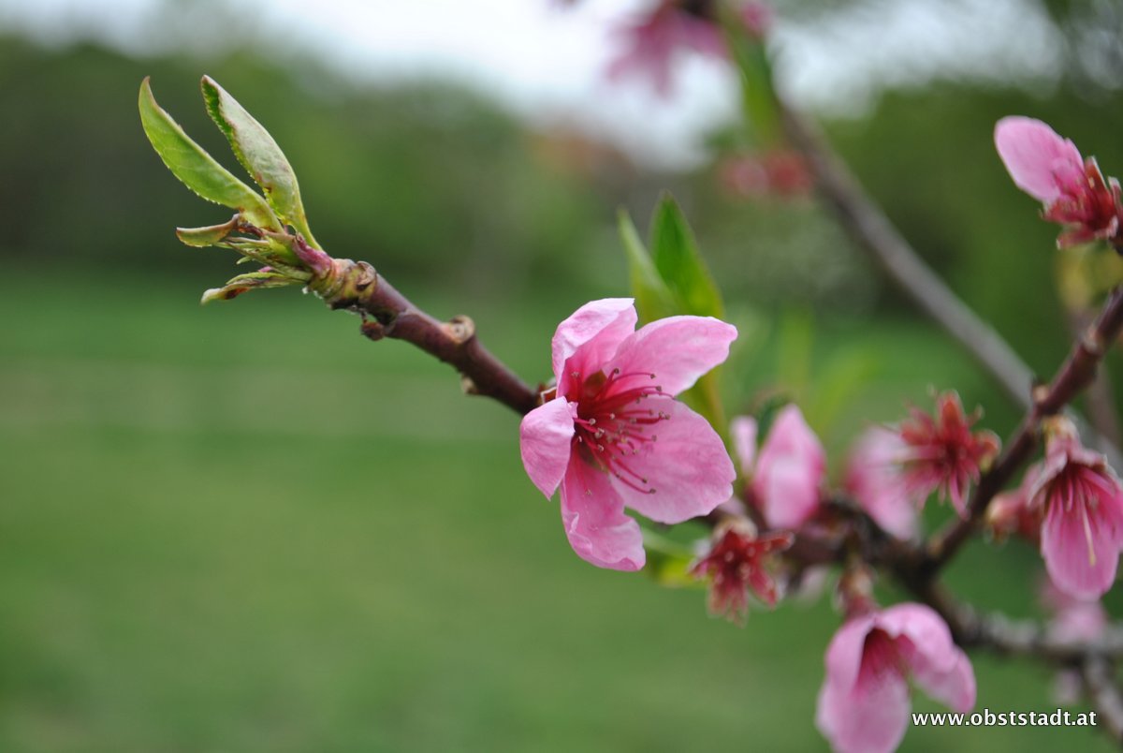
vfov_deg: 22.7
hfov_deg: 33.4
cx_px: 562
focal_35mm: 60
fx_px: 1874
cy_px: 376
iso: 100
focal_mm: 40
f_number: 5.6
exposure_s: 1/125
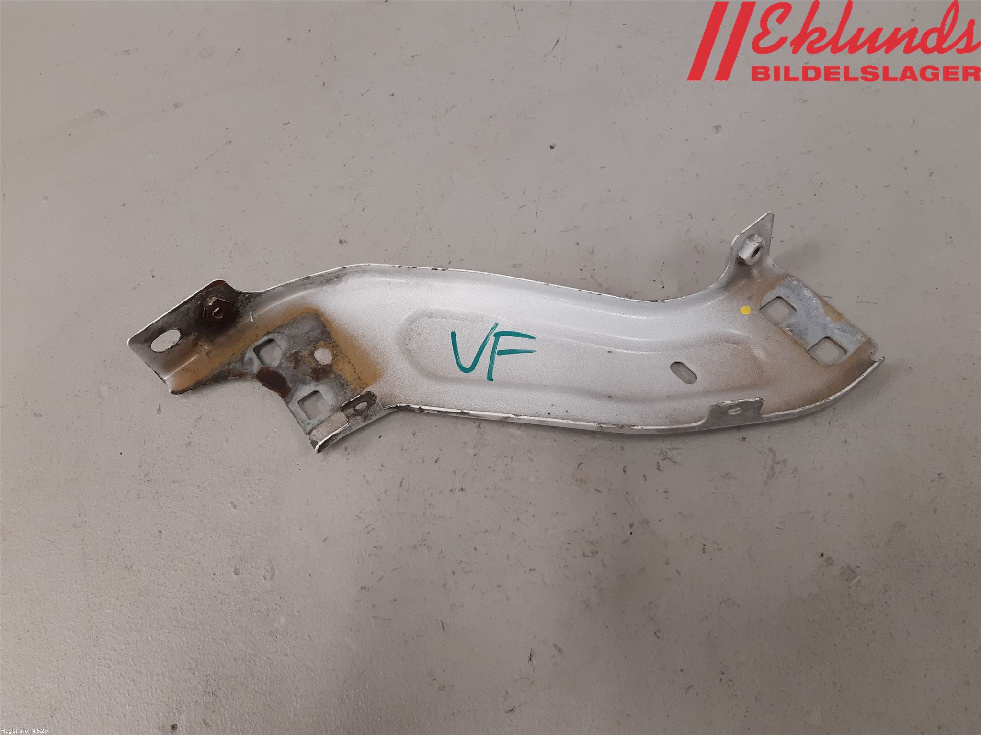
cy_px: 368
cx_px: 490
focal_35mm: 26
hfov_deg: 67.3
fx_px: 737
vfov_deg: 53.1
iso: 100
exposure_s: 1/50
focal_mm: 3.93
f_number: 1.7
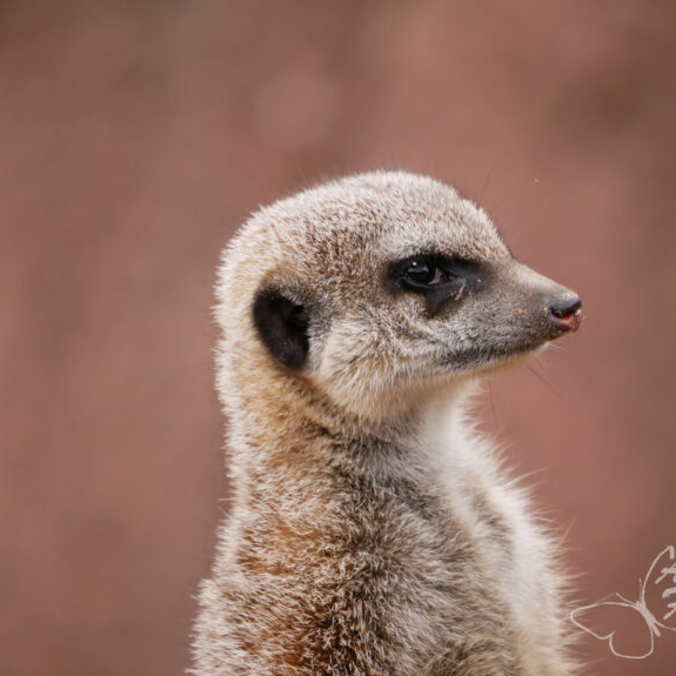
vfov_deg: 3.0
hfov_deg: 3.0
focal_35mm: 591
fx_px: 13058
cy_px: 338
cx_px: 372
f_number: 5.4
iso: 800
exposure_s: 1/320
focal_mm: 250
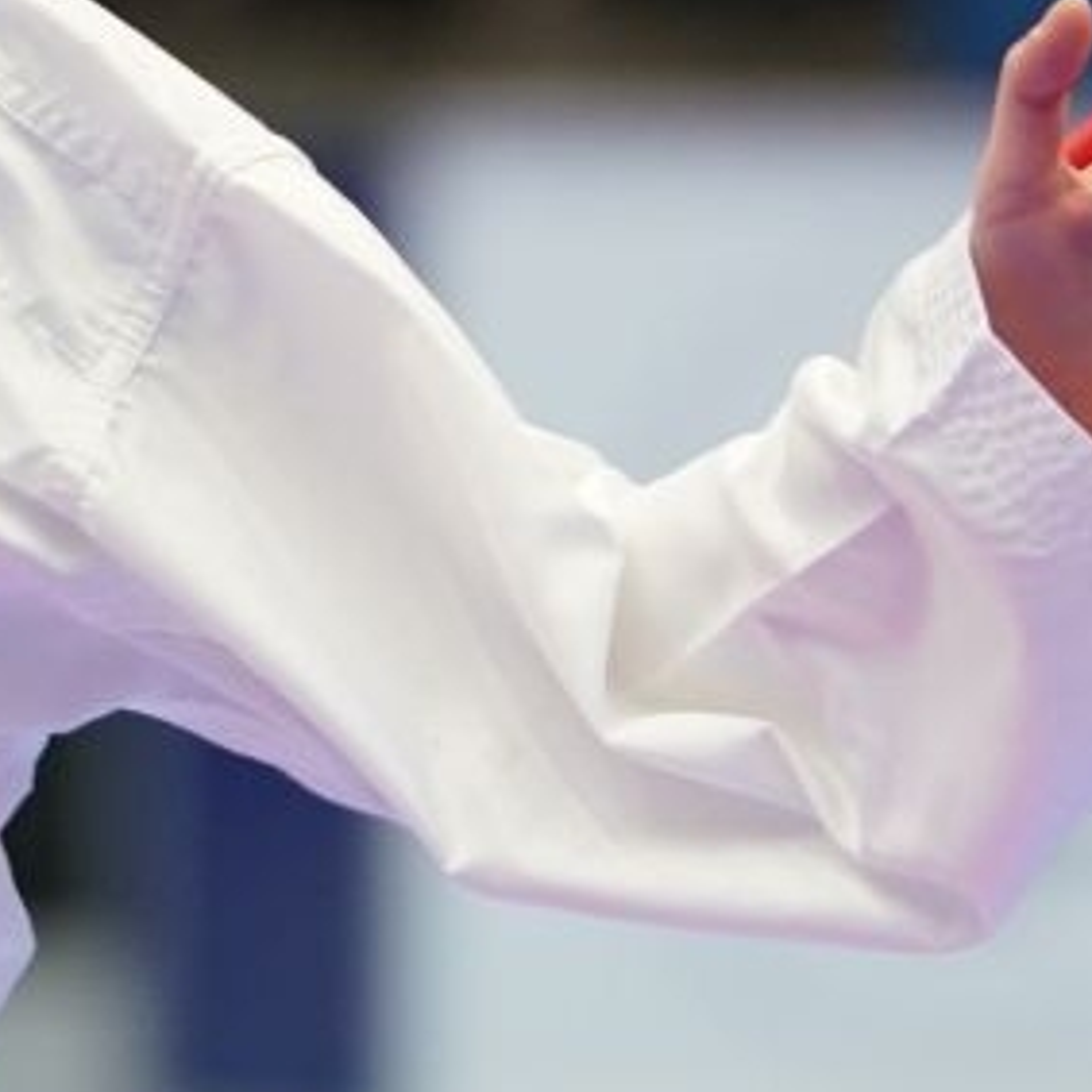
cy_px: 320
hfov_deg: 2.3
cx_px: 455
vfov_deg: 2.3
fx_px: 27018
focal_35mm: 757
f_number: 2.8
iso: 1250
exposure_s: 1/500
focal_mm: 140
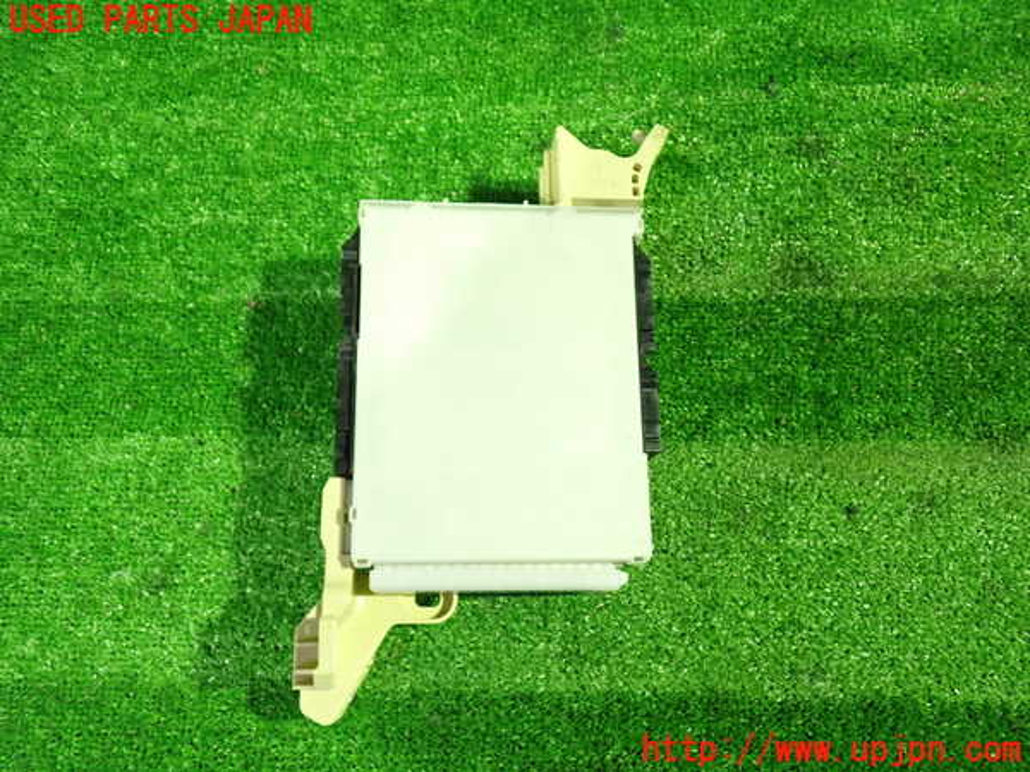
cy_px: 386
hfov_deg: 60.0
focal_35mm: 30
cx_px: 515
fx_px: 893
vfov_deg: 46.8
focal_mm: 5.4
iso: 800
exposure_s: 1/30
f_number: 2.3
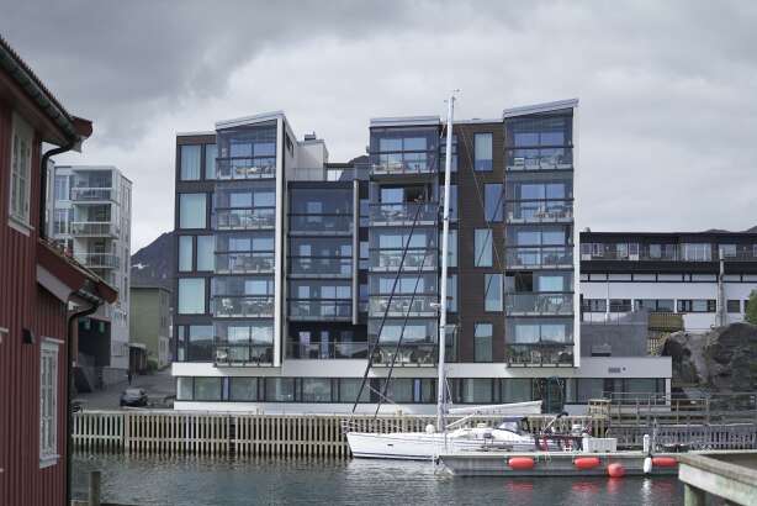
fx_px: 1473
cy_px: 253
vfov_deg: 19.5
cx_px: 378
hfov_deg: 28.8
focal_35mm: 70
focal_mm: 70
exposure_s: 1/6400
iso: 400
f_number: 2.8
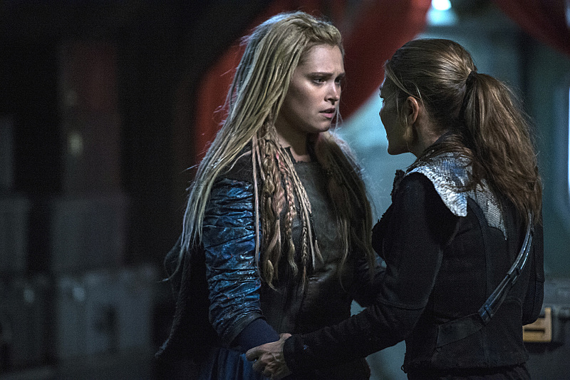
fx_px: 2928
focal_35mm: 185
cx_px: 285
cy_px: 190
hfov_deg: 11.1
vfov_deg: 7.4
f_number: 2.8
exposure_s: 1/250
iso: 6400
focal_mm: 185
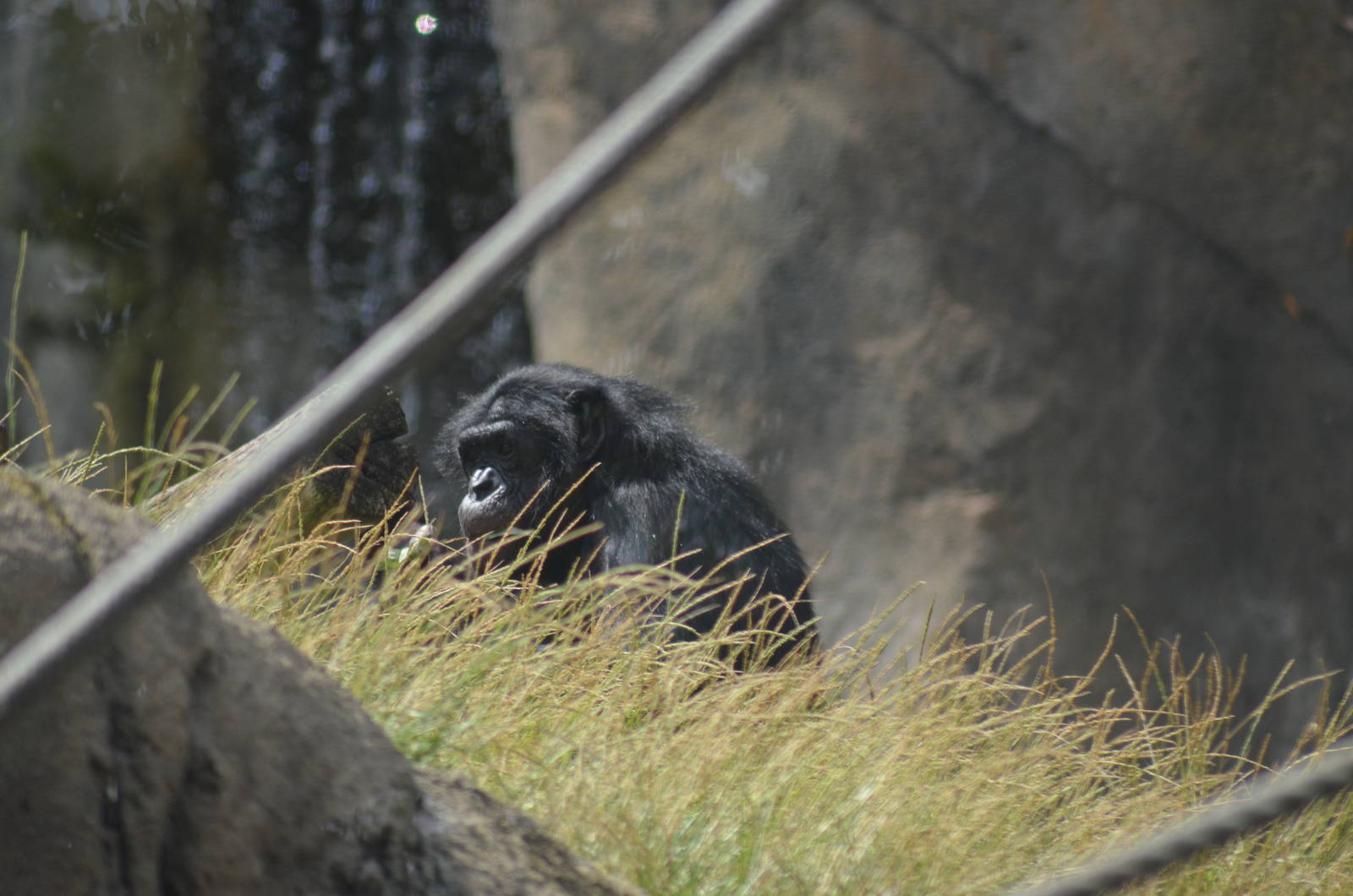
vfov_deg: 3.5
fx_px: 14628
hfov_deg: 5.3
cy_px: 448
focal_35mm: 390
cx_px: 676
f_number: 5
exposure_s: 1/1000
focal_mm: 260
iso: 400
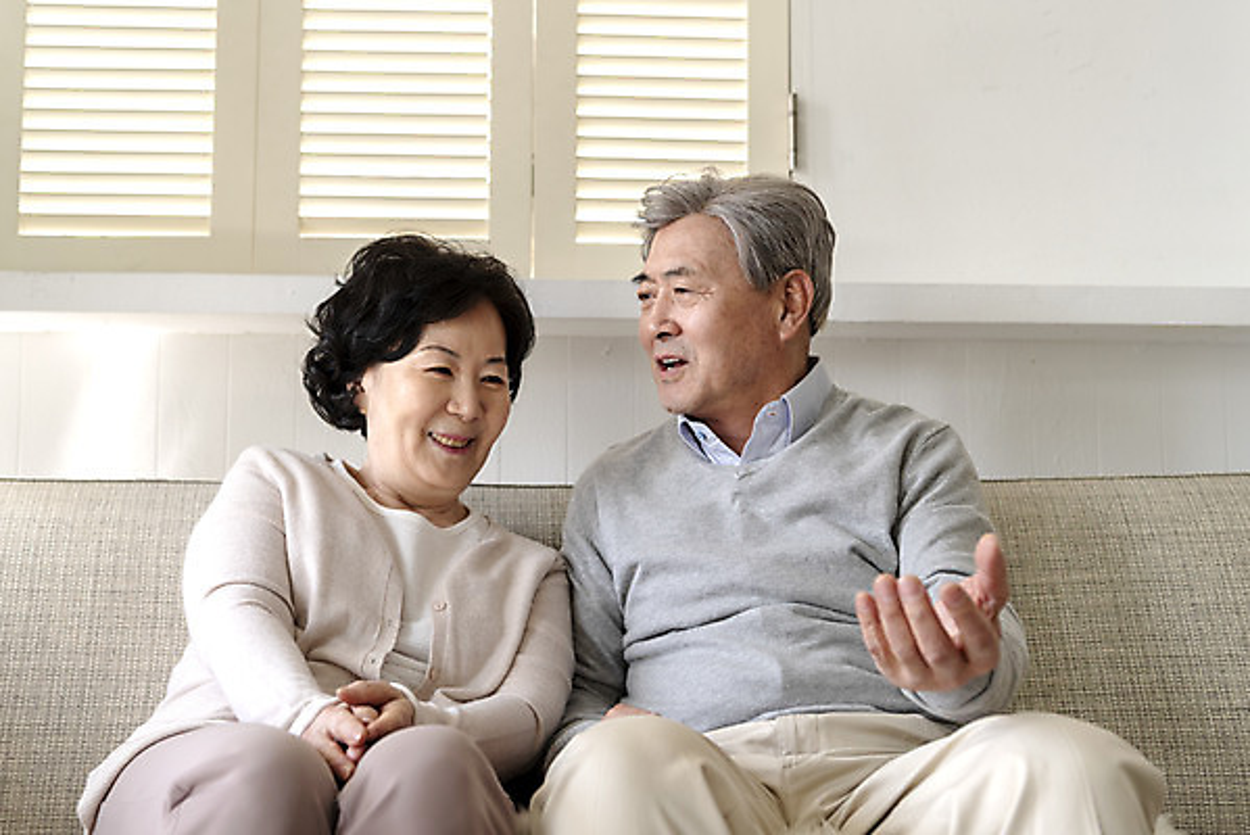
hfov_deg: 44.5
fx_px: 1528
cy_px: 418
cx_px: 625
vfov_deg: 30.5
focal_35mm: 44
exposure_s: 1/160
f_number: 3.5
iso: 500
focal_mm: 44
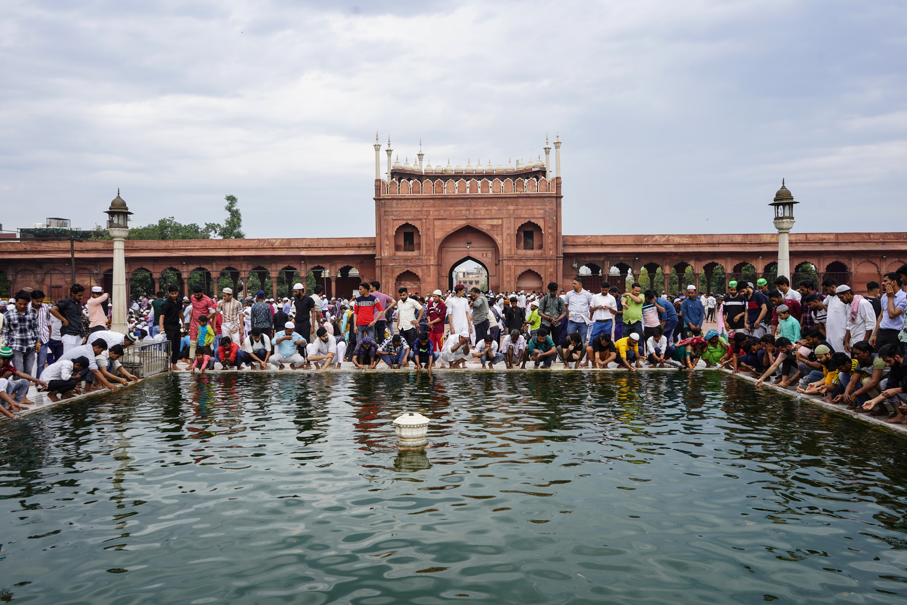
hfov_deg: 65.5
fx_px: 705
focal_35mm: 28
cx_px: 454
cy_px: 302
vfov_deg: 46.4
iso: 100
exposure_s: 1/125
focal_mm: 28
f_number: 9
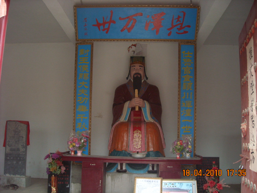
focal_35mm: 35
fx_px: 260
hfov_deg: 52.6
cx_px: 128
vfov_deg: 40.7
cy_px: 96
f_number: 2.8
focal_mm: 5.7
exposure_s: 1/60
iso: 191
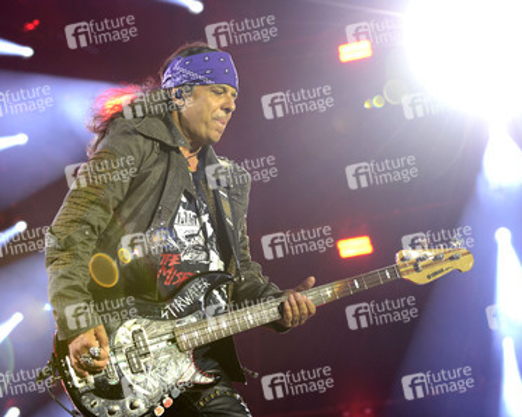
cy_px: 208
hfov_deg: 21.1
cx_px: 260
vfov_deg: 16.9
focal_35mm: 91
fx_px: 1405
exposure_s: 1/640
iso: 1250
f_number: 4
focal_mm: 80
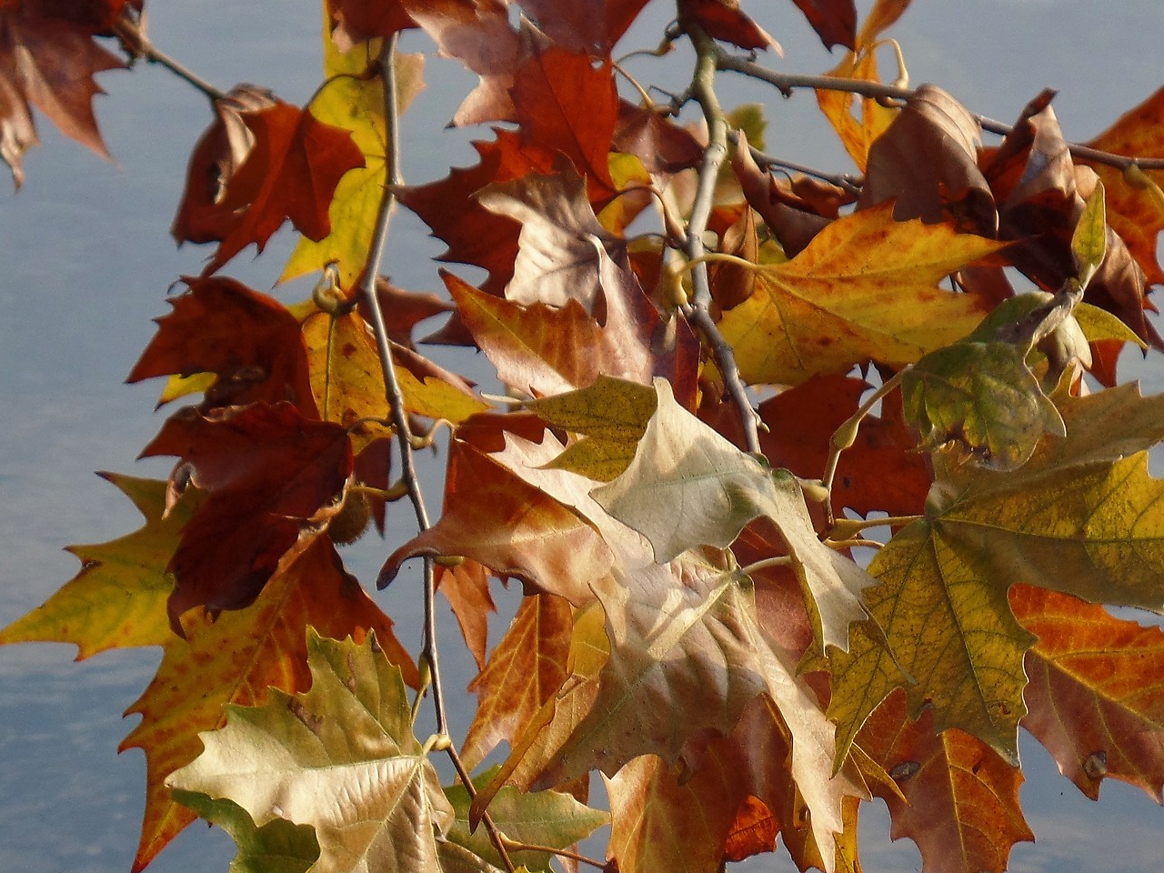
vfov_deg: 3.7
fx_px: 13686
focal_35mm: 407
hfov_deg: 4.9
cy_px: 535
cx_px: 697
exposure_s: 1/125
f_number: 4.8
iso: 100
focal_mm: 38.6
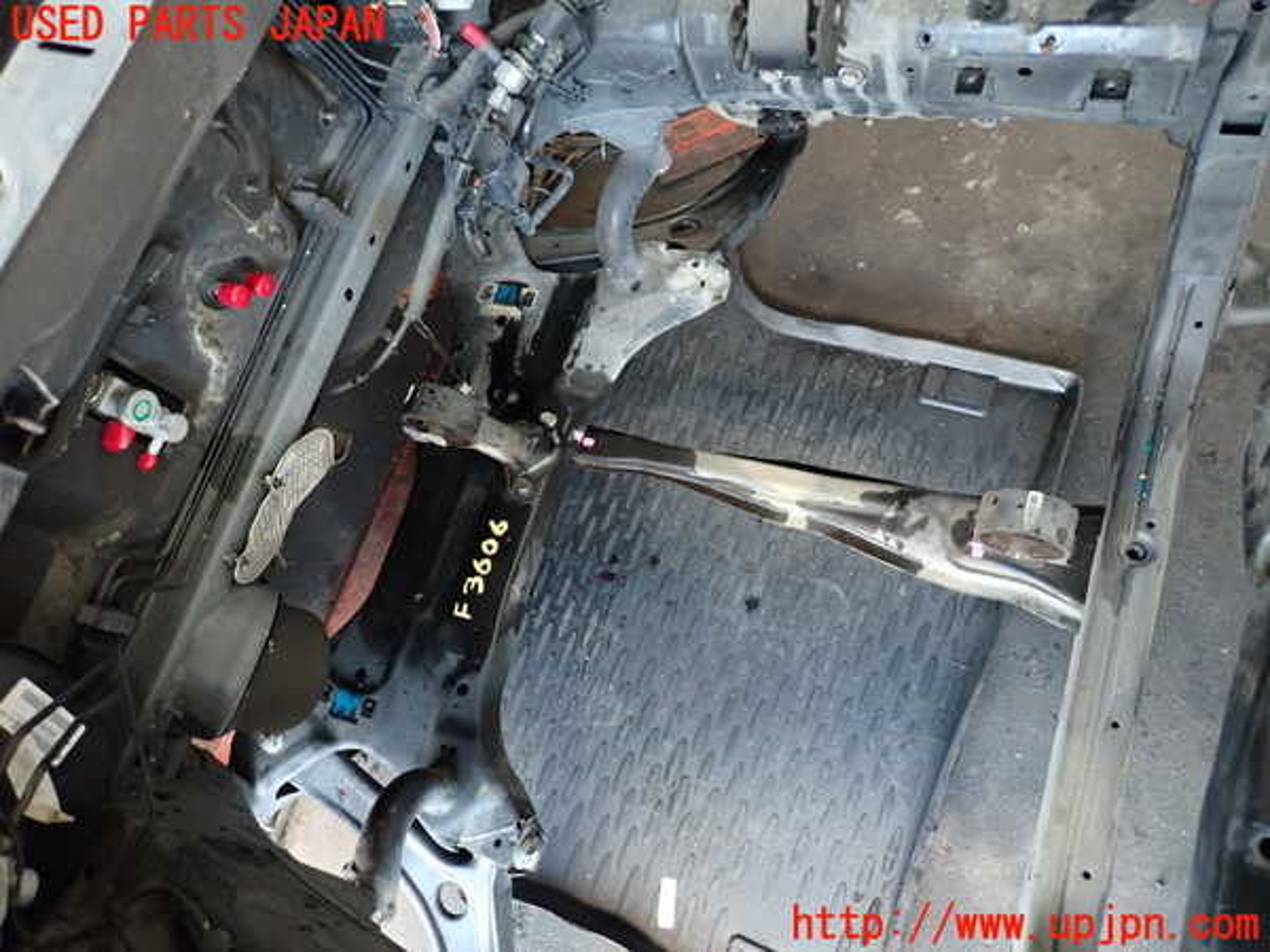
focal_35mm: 25
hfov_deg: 69.4
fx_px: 917
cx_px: 635
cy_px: 476
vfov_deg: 54.9
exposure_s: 1/30
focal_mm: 4.5
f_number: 2
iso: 320
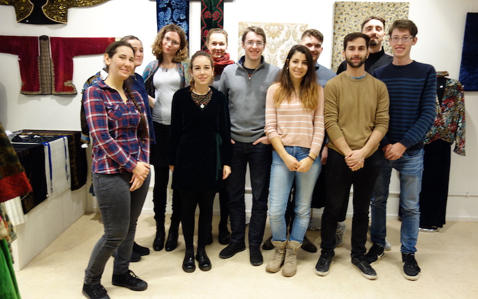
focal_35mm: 29
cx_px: 236
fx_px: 378
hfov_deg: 64.6
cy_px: 143
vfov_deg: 43.1
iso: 160
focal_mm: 10.4
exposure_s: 1/30
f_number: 1.8
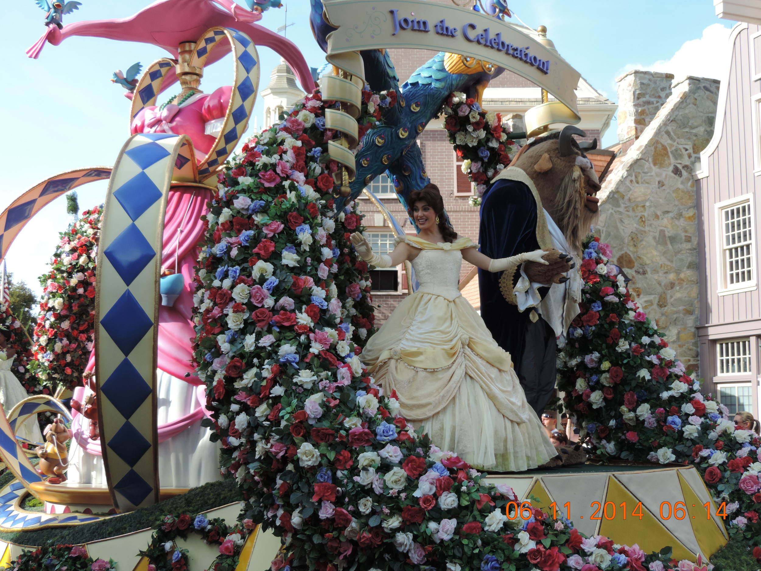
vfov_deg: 30.9
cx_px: 380
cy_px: 286
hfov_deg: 40.4
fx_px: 1033
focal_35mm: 47
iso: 80
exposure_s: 1/320
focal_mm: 8.3
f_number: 3.5
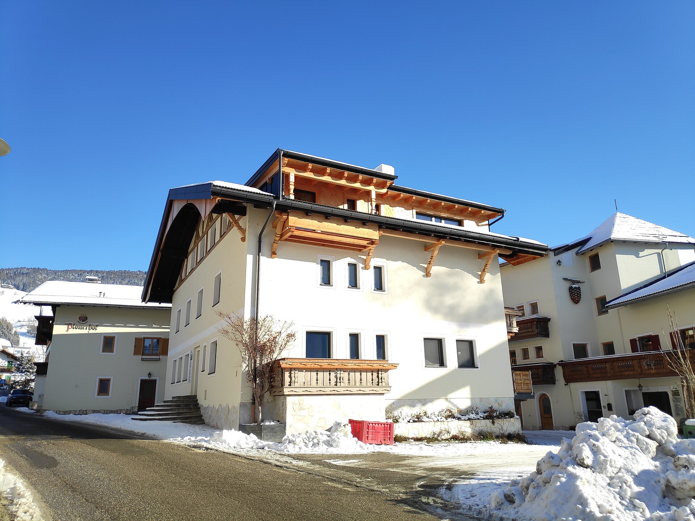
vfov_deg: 66.0
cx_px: 348
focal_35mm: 20
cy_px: 260
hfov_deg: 81.7
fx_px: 402
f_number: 1.9
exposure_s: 1/1647
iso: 100
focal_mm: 3.94
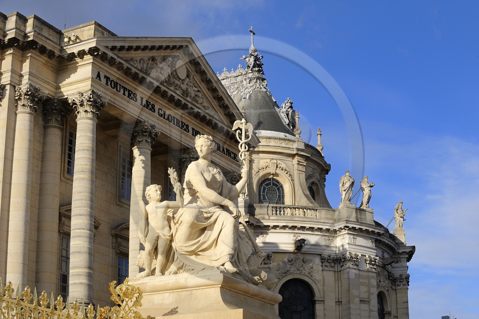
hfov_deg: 28.9
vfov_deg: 19.4
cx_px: 240
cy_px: 160
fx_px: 931
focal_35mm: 70
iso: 200
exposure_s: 1/200
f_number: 13
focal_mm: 70
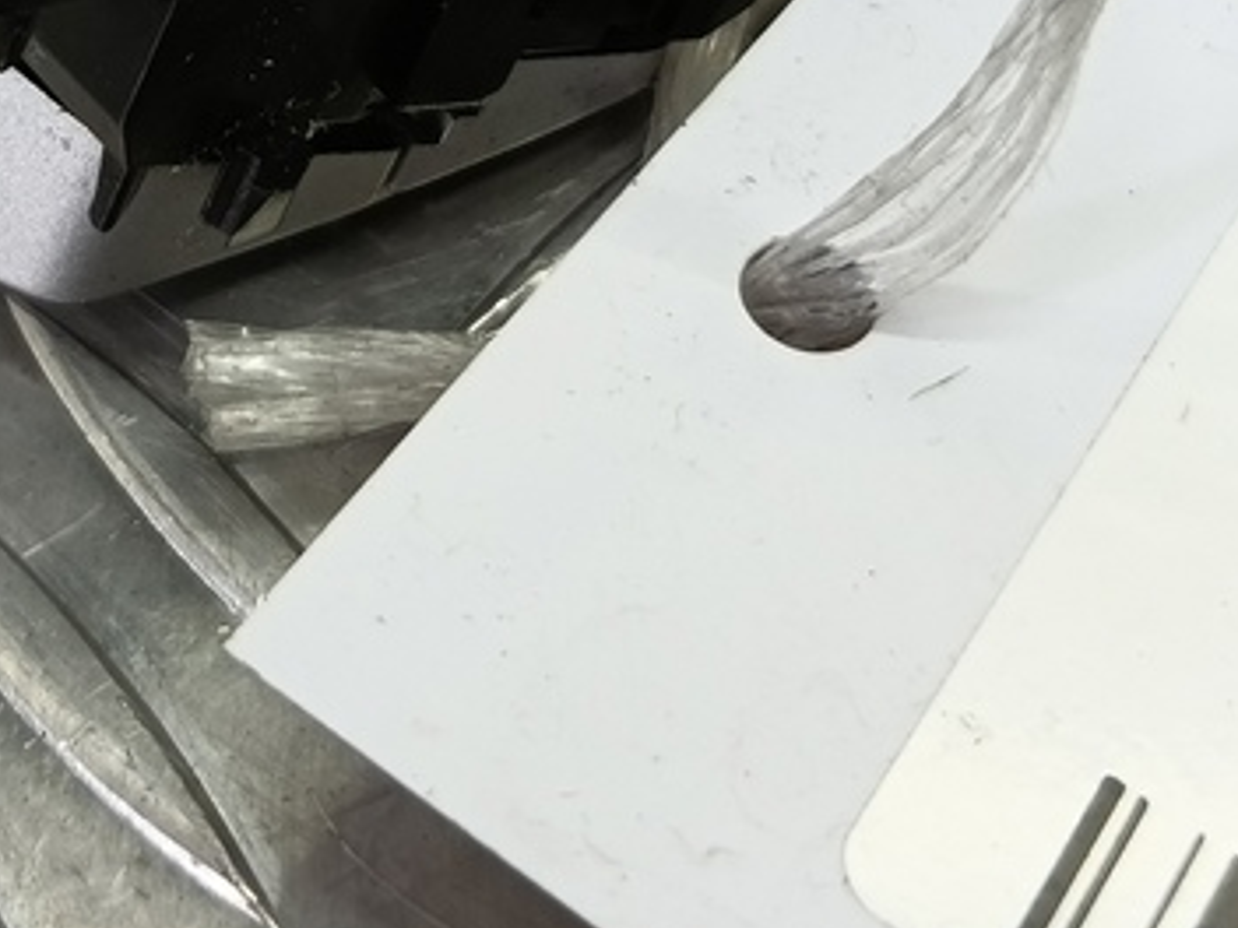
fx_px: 2396
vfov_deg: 20.2
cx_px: 369
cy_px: -257
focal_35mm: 67
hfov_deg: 28.7
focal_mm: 4.11
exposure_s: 1/50
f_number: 1.6
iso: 112
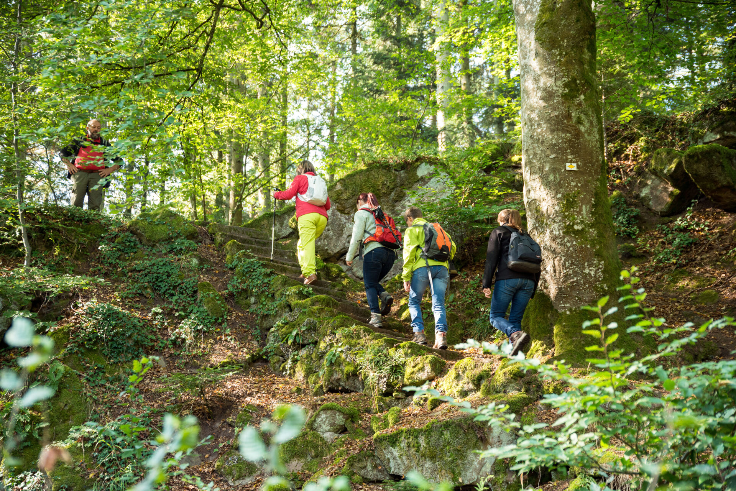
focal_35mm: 62
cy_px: 246
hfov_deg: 32.4
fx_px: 1268
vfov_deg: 21.9
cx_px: 368
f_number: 4
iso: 800
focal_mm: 62
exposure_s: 1/125
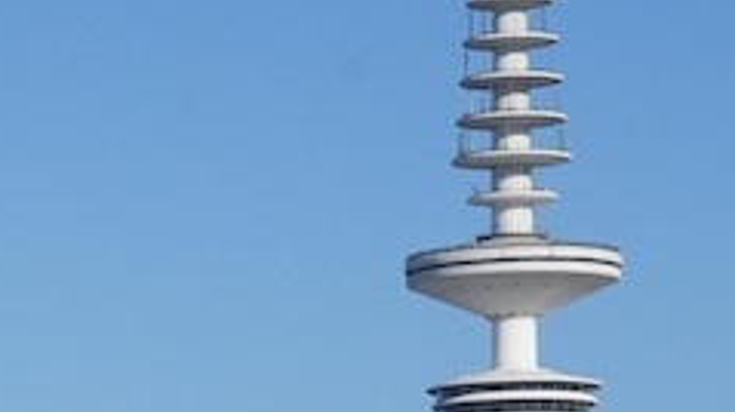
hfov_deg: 6.6
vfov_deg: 3.9
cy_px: 818
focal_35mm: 309
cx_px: -1153
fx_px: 6017
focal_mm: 44
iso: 3200
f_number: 14
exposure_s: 1/6400
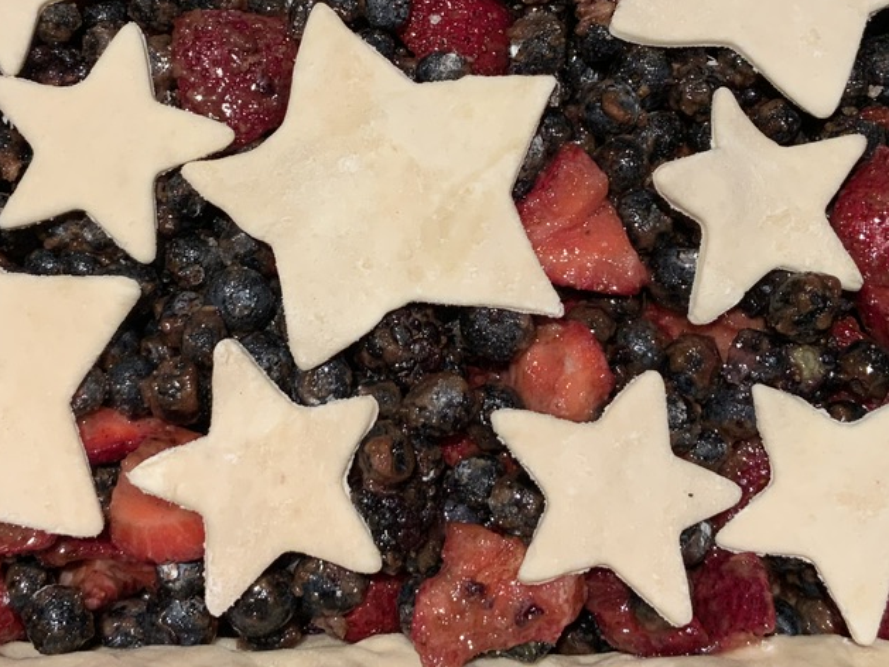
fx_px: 1516
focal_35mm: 59
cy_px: 239
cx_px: 393
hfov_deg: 32.7
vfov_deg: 24.7
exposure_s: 1/60
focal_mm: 3
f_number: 1.8
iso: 40
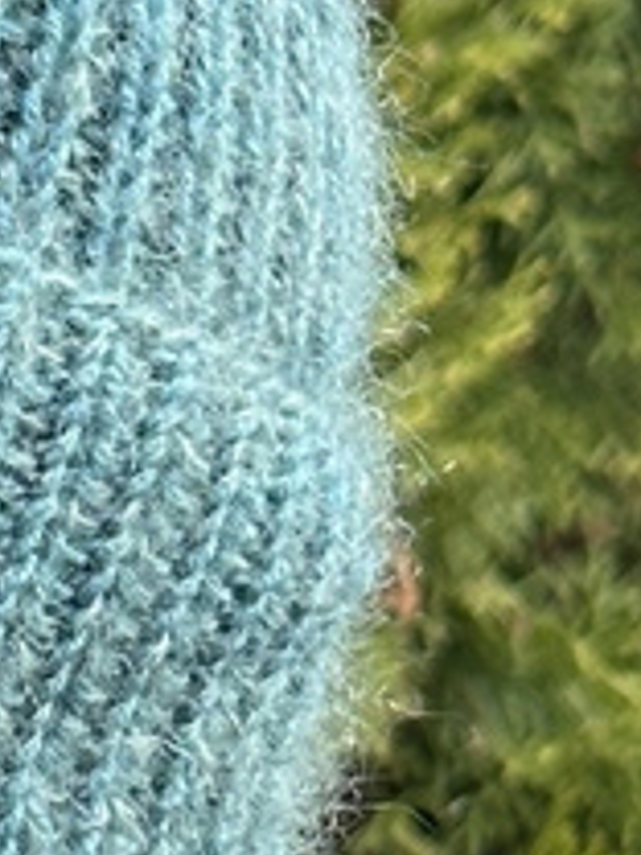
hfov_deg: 5.3
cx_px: -575
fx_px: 6839
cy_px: 1217
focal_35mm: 277
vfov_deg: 7.1
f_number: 1.78
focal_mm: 6.86
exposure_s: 1/76
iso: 80
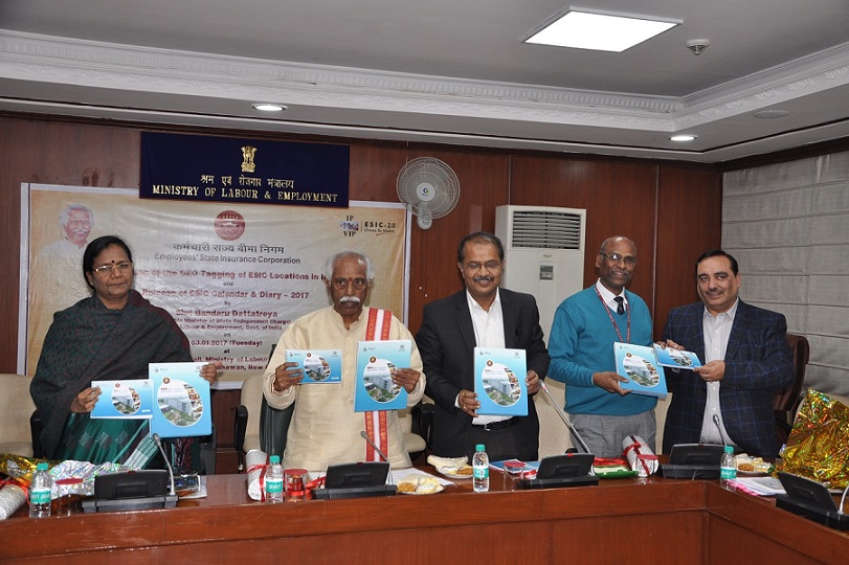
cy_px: 282
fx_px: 884
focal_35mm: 38
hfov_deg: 51.3
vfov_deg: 35.5
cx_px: 424
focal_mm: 25
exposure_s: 1/125
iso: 640
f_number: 5
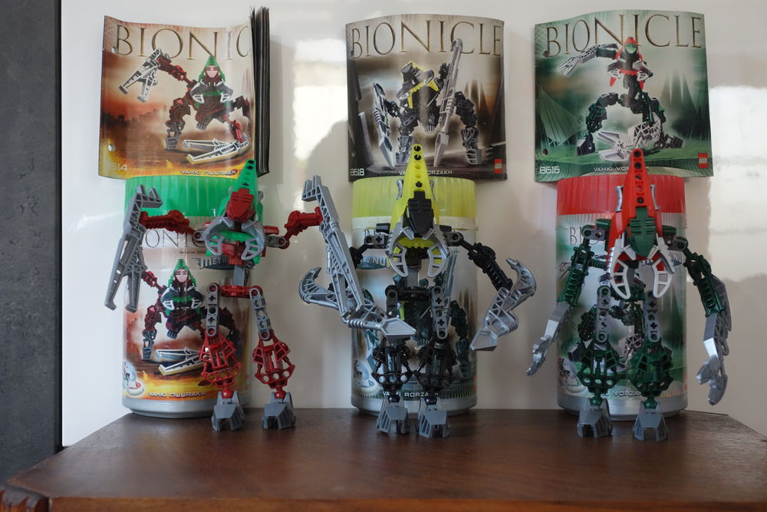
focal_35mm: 57
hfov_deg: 35.0
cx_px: 384
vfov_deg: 23.8
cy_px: 256
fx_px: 1215
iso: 640
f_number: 3.5
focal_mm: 21.08
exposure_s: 1/60
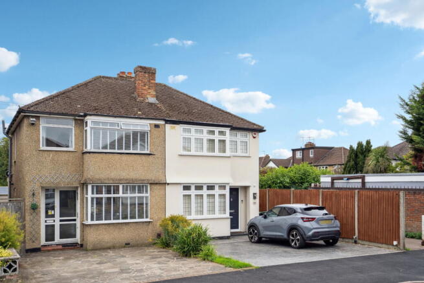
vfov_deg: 37.9
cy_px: 142
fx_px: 412
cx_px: 212
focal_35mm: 35
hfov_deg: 54.4
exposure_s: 1/160
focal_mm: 35
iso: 320
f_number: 5.6
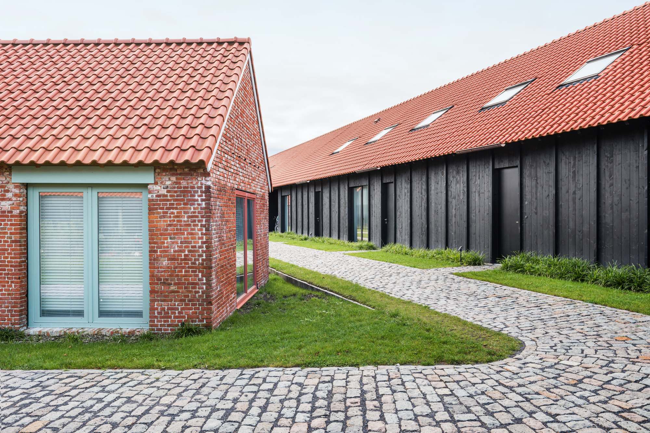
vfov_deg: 46.4
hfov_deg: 65.5
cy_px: 216
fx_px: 506
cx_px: 325
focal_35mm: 28
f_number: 14
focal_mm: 28
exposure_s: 1/30
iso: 200
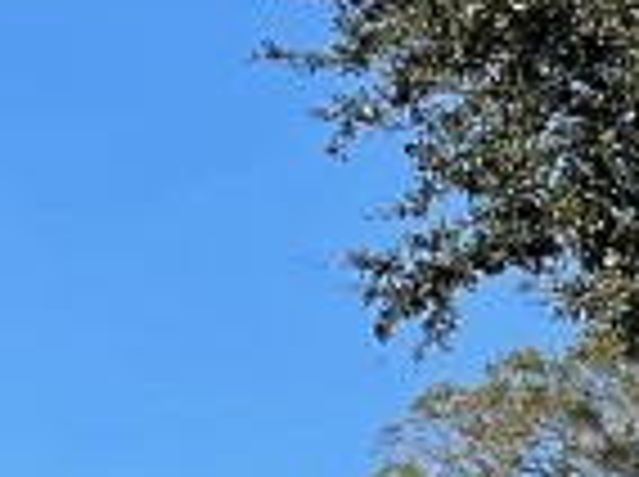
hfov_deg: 9.3
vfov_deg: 7.0
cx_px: 1584
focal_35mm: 188
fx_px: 3465
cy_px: 1462
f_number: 1.6
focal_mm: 4.2
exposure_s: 1/2681
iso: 32
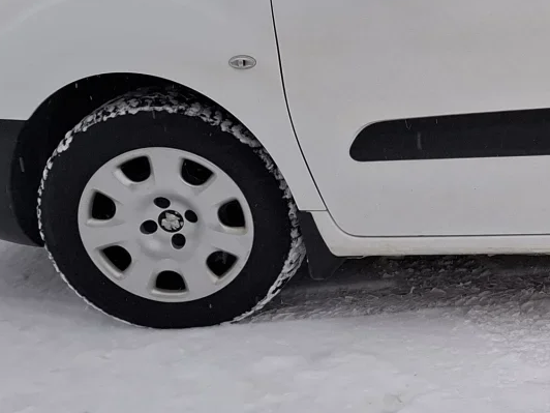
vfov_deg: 17.5
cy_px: 40
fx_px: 1319
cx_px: 802
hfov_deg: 20.5
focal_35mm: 83
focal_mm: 5.54
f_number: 1.8
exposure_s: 1/100
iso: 80
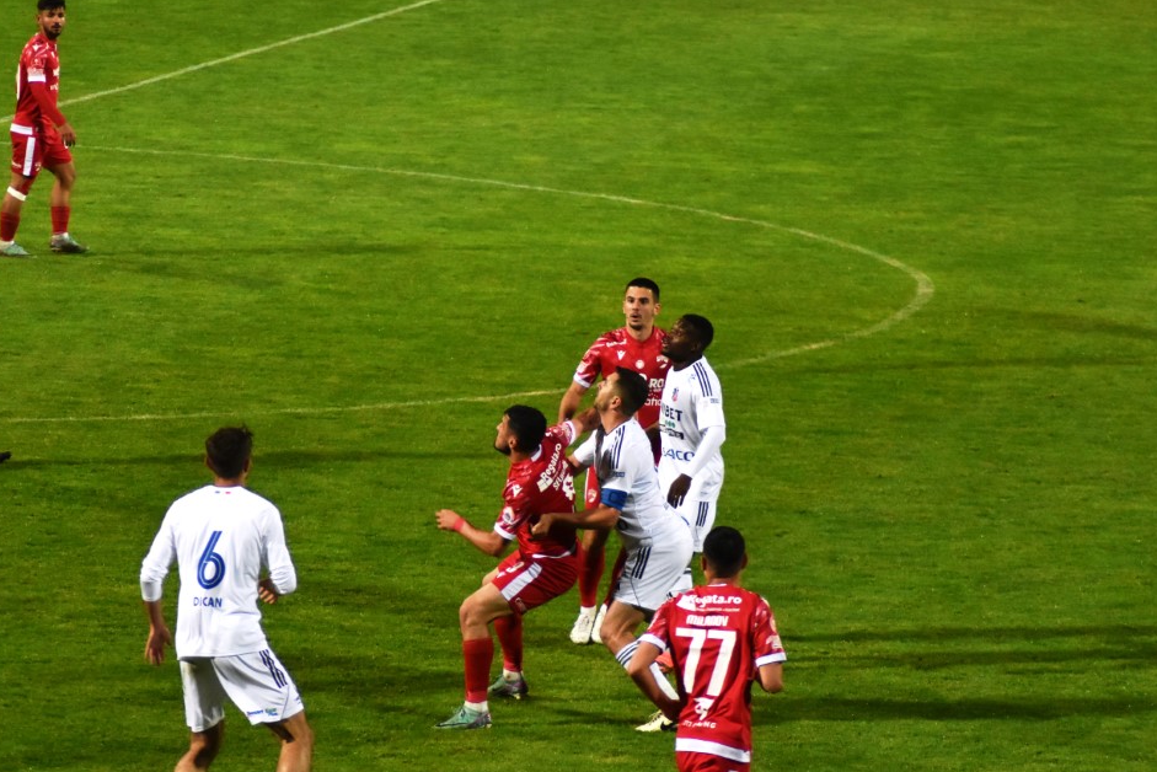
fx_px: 8262
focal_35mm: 257
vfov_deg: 5.4
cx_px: 494
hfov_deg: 8.0
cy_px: 447
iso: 1600
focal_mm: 140
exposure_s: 1/500
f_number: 4.2
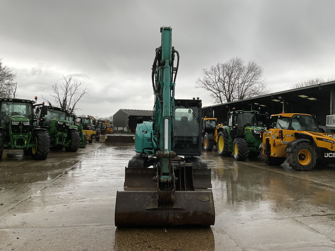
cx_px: 168
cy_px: 126
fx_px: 281
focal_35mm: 29
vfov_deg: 48.2
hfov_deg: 61.7
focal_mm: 3
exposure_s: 1/100
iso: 32
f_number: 1.8
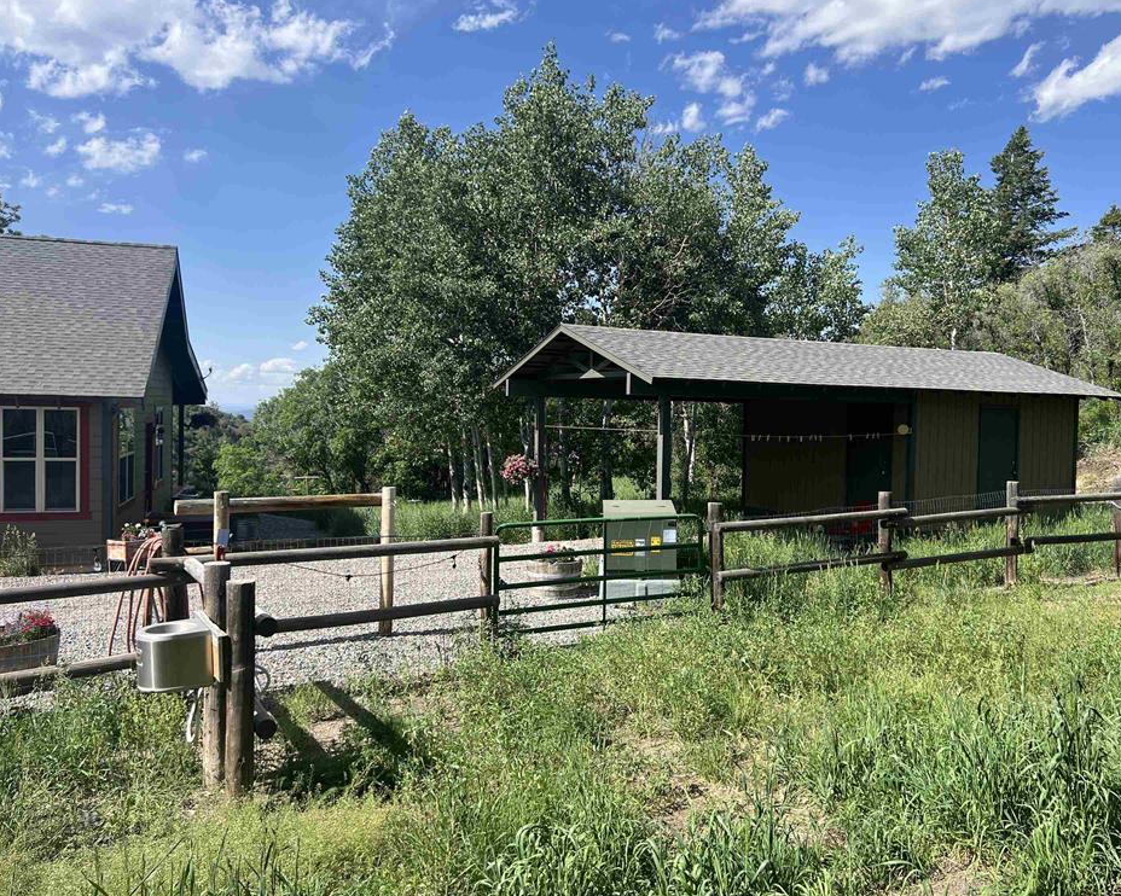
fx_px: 929
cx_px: 576
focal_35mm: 28
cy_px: 442
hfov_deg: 62.2
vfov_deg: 51.5
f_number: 1.5
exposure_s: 1/2695
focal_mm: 5.7
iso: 50
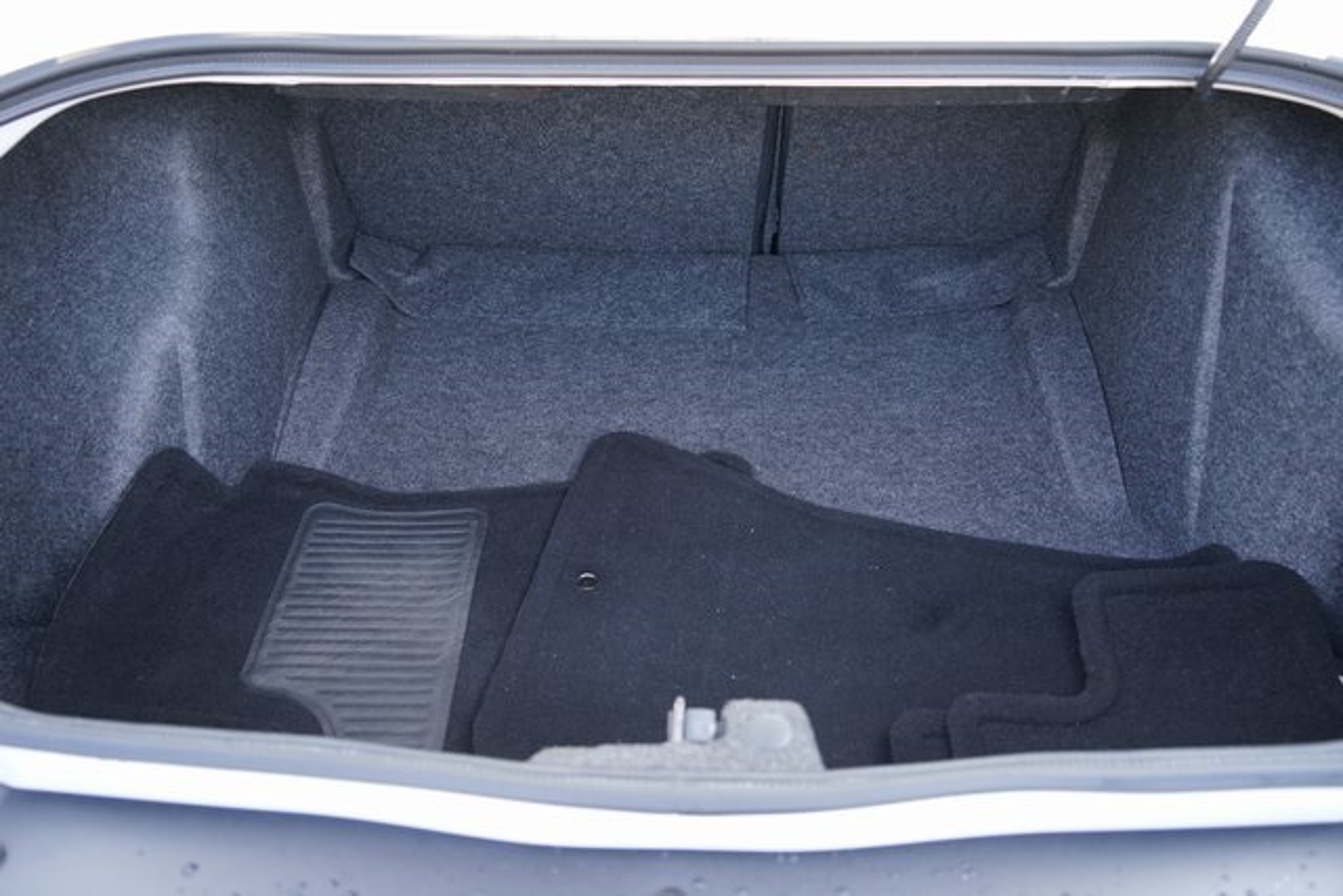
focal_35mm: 28
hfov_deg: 65.5
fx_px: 1045
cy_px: 448
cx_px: 672
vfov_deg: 46.4
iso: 250
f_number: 4
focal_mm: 28
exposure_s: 1/60
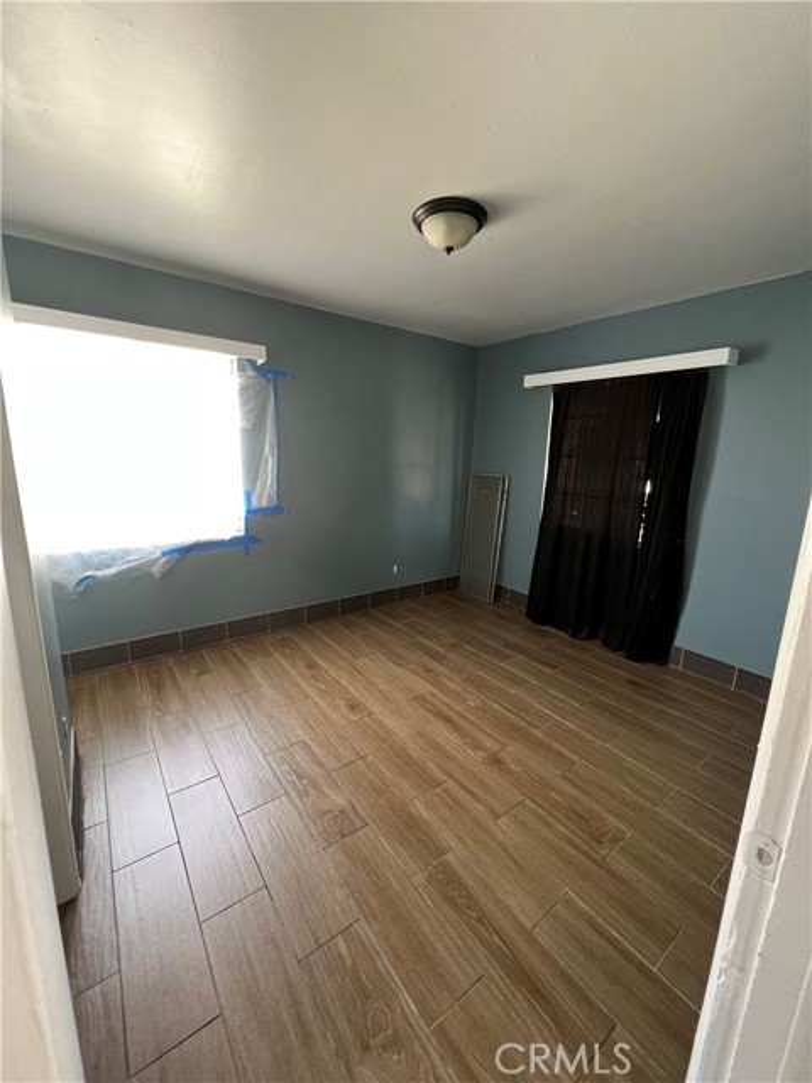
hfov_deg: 89.9
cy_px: 542
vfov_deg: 106.2
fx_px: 407
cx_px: 406
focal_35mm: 13
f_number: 1.8
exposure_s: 1/62
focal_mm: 1.57
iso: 250
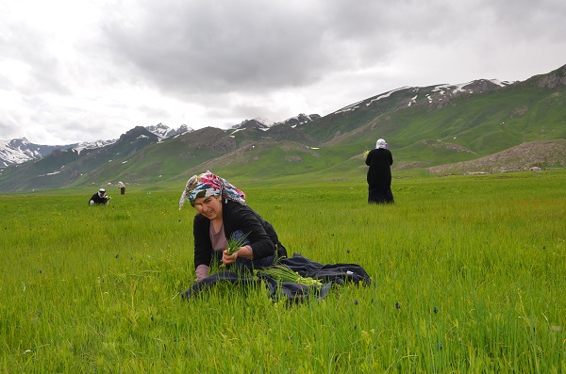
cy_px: 187
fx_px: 541
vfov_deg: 38.2
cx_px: 283
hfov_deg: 55.2
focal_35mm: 34
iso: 100
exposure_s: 1/250
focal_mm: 23
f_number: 8
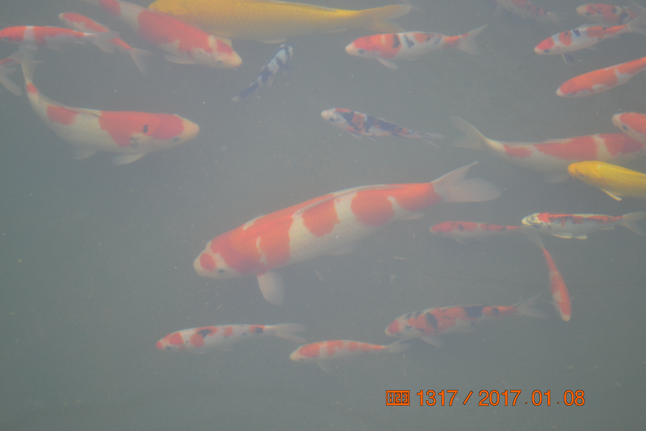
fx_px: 1480
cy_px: 216
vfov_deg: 16.6
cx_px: 323
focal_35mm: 82
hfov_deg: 24.6
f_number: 5.6
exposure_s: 1/100
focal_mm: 55
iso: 400
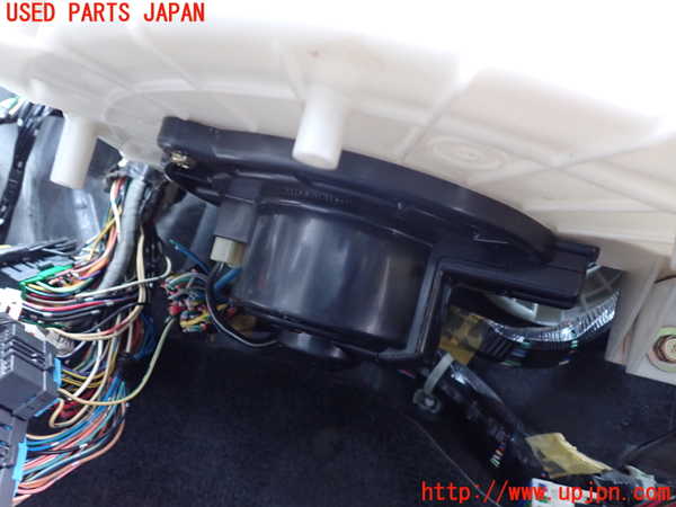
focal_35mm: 30
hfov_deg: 60.0
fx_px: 586
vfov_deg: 46.8
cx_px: 338
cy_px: 254
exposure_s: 1/15
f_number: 2.3
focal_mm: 5.4
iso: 800
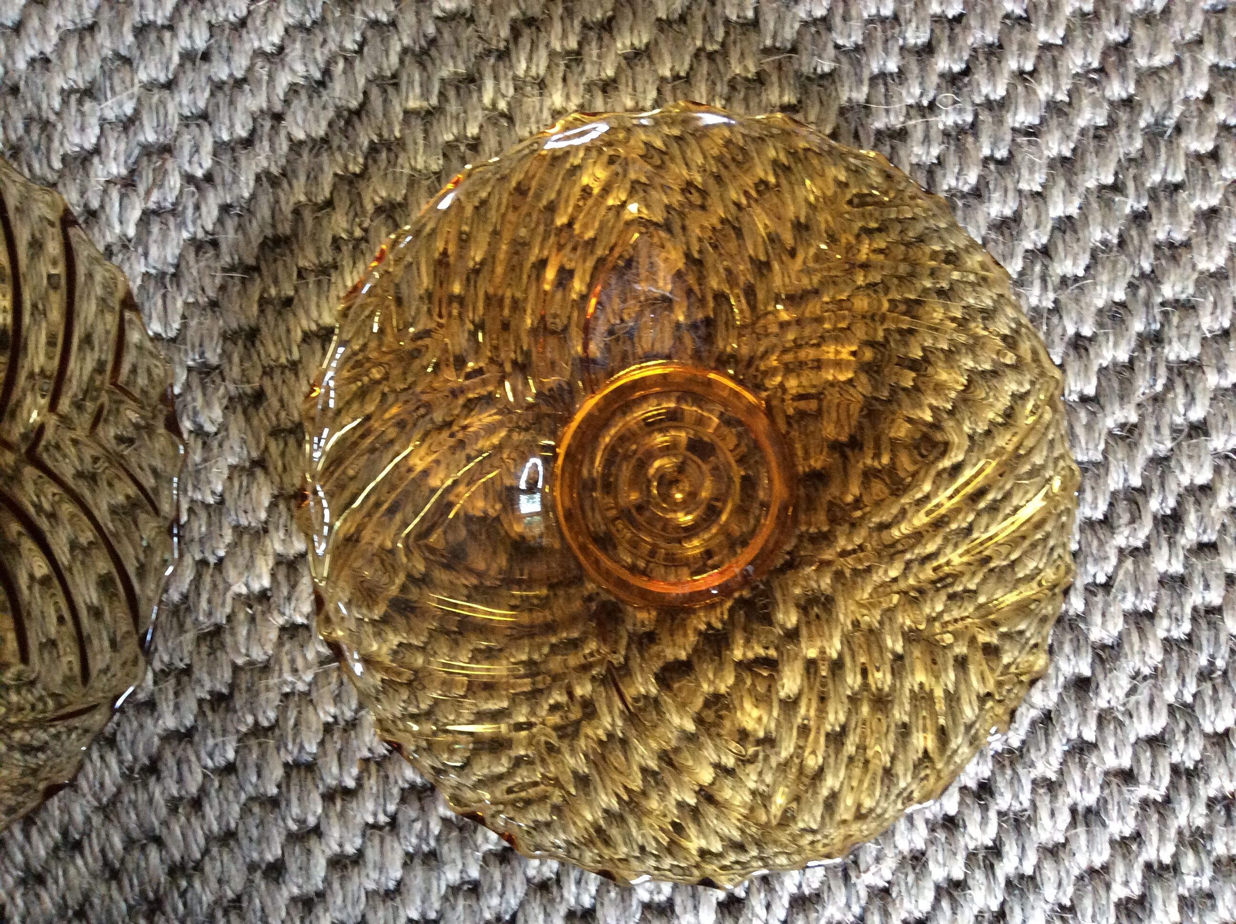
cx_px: 618
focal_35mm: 32
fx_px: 1141
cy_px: 462
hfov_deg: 56.9
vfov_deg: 44.1
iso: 250
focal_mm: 3.3
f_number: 2.4
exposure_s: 1/25
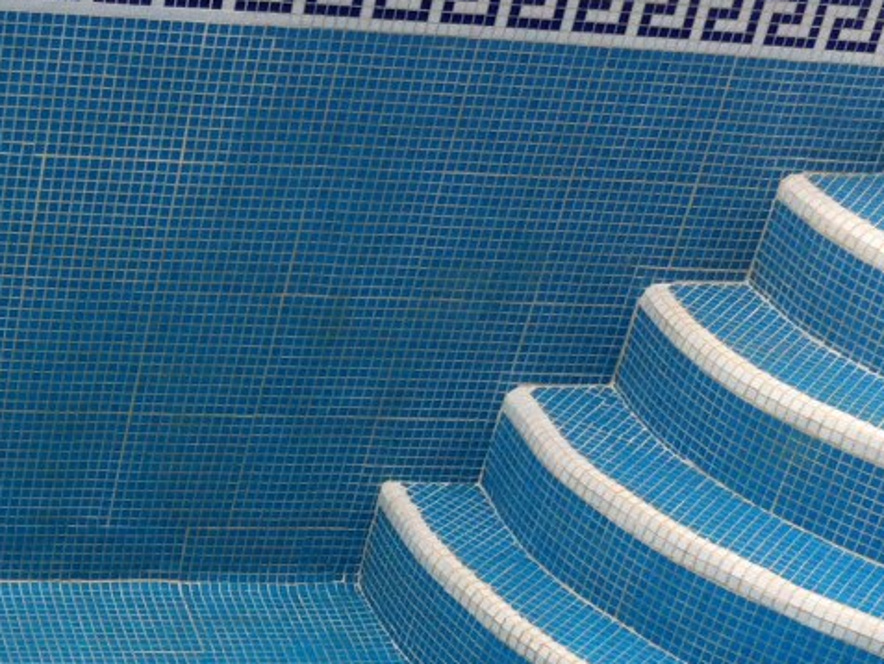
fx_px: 2427
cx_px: -82
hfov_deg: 19.8
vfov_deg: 15.0
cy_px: 831
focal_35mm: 95
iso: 80
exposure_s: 1/591
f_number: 2.8
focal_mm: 3.85
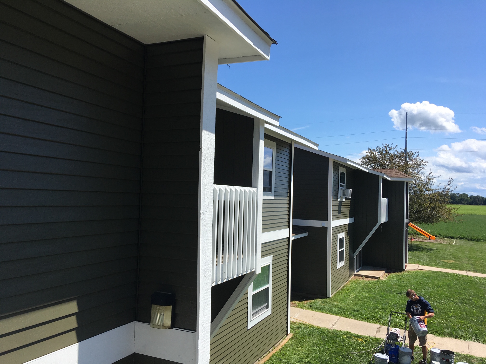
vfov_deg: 48.2
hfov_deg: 61.7
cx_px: 243
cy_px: 182
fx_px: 407
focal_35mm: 29
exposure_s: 1/1672
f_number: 2.2
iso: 25
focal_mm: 4.15
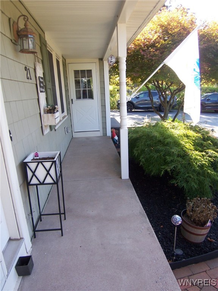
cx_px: 109
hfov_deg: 58.9
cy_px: 146
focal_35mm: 23
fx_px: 193
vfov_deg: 73.9
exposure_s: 1/100
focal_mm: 3.8
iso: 64
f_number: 2.8
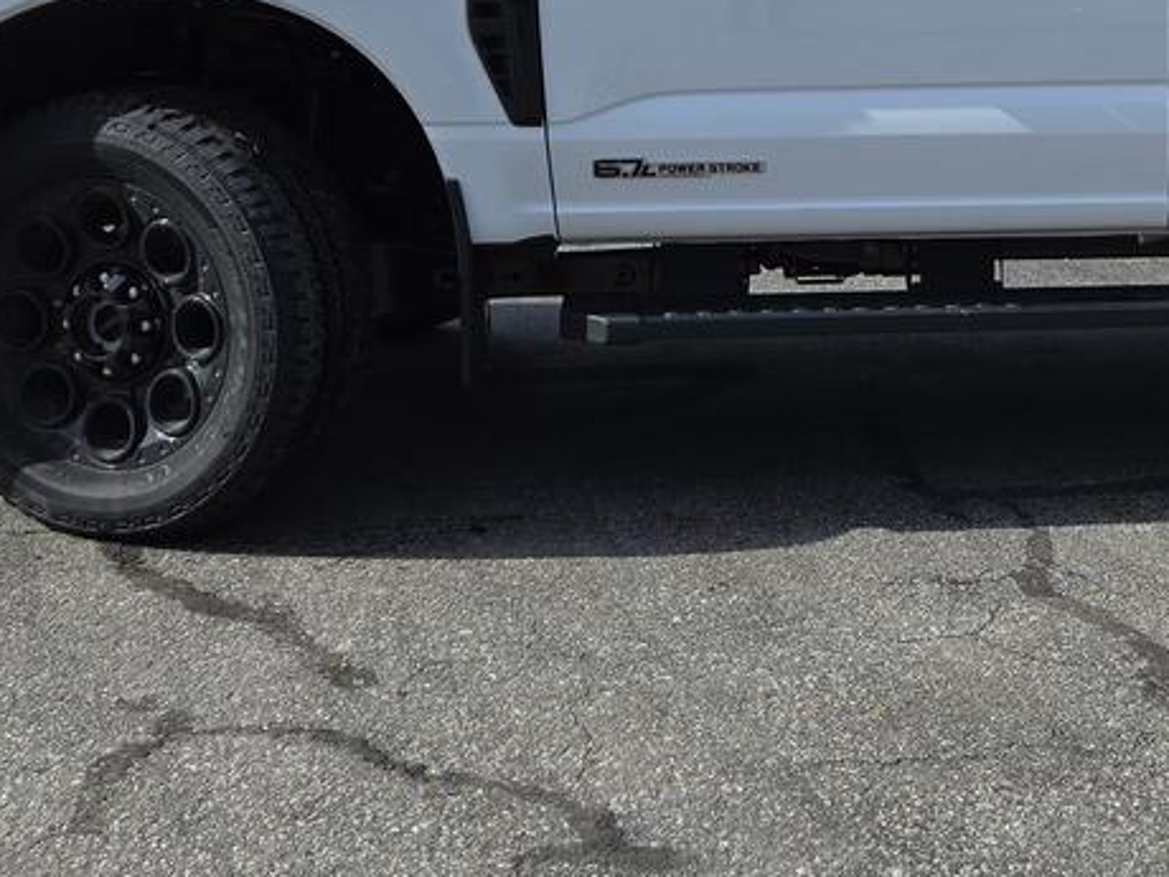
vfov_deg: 22.0
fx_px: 2161
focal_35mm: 64
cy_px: -13
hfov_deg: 28.3
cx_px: 1184
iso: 25
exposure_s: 1/1869
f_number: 1.8
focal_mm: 5.4
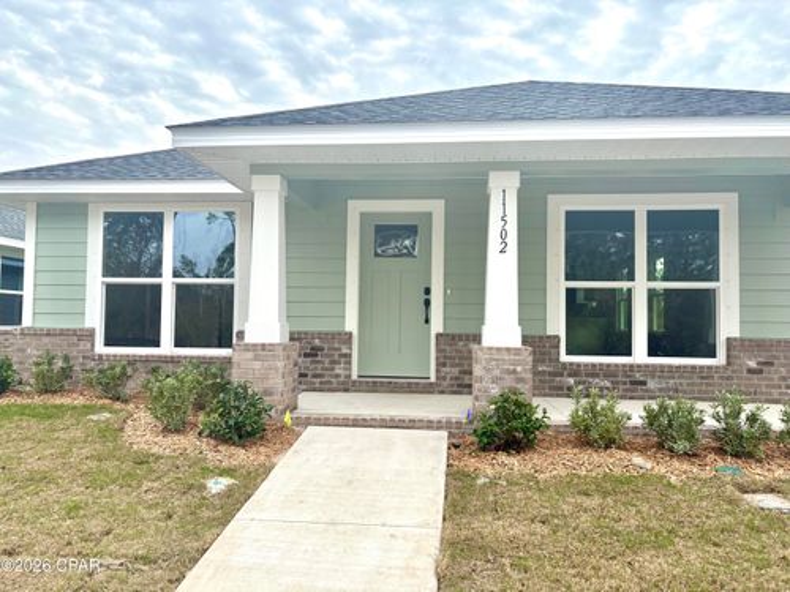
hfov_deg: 67.3
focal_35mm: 26
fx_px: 593
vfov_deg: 53.1
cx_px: 395
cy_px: 296
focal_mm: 5.96
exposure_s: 1/2985
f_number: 1.6
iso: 64
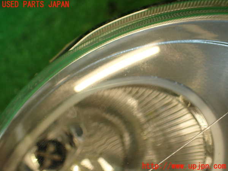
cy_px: 86
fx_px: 211
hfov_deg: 56.8
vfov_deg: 44.2
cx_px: 114
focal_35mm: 32
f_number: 2.4
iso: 200
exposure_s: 1/60
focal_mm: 5.79
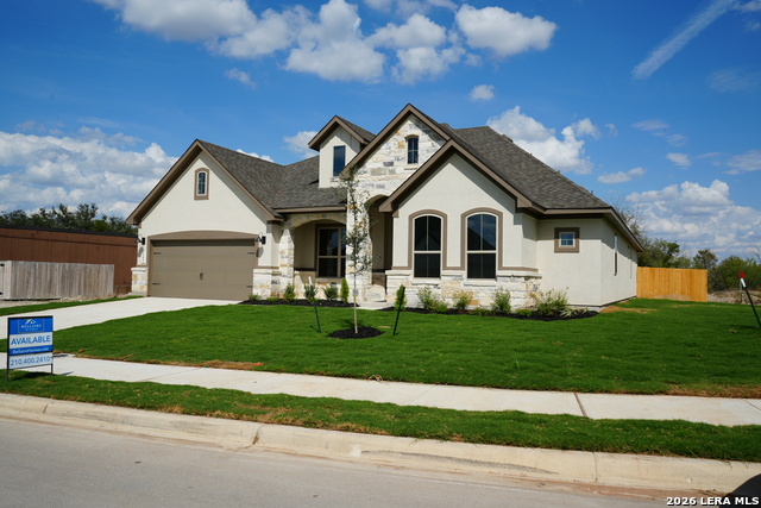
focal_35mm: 28
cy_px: 254
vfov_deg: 46.4
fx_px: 592
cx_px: 380
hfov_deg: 65.5
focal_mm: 28
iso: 100
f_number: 10
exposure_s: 1/320
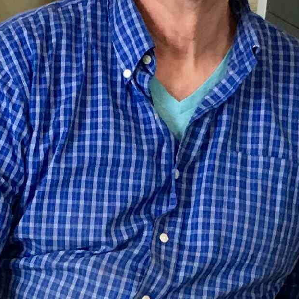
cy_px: 318
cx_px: 85
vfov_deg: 10.4
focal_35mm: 166
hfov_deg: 10.5
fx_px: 1622
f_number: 2.2
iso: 40
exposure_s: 1/15
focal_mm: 4.15
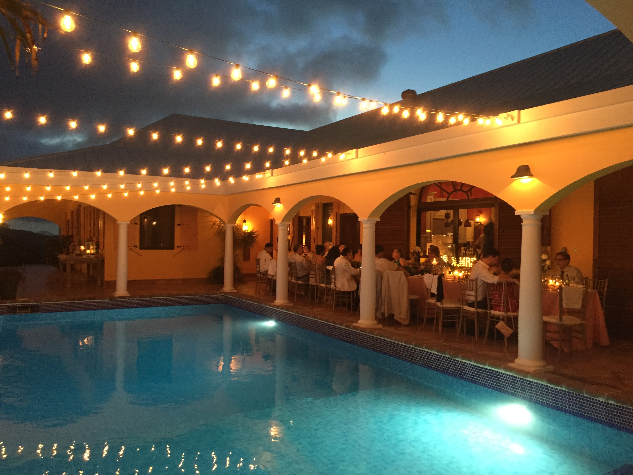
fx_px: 530
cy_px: 238
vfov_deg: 48.2
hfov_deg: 61.7
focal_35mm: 29
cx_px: 316
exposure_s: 1/17
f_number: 2.2
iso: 250
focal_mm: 4.15
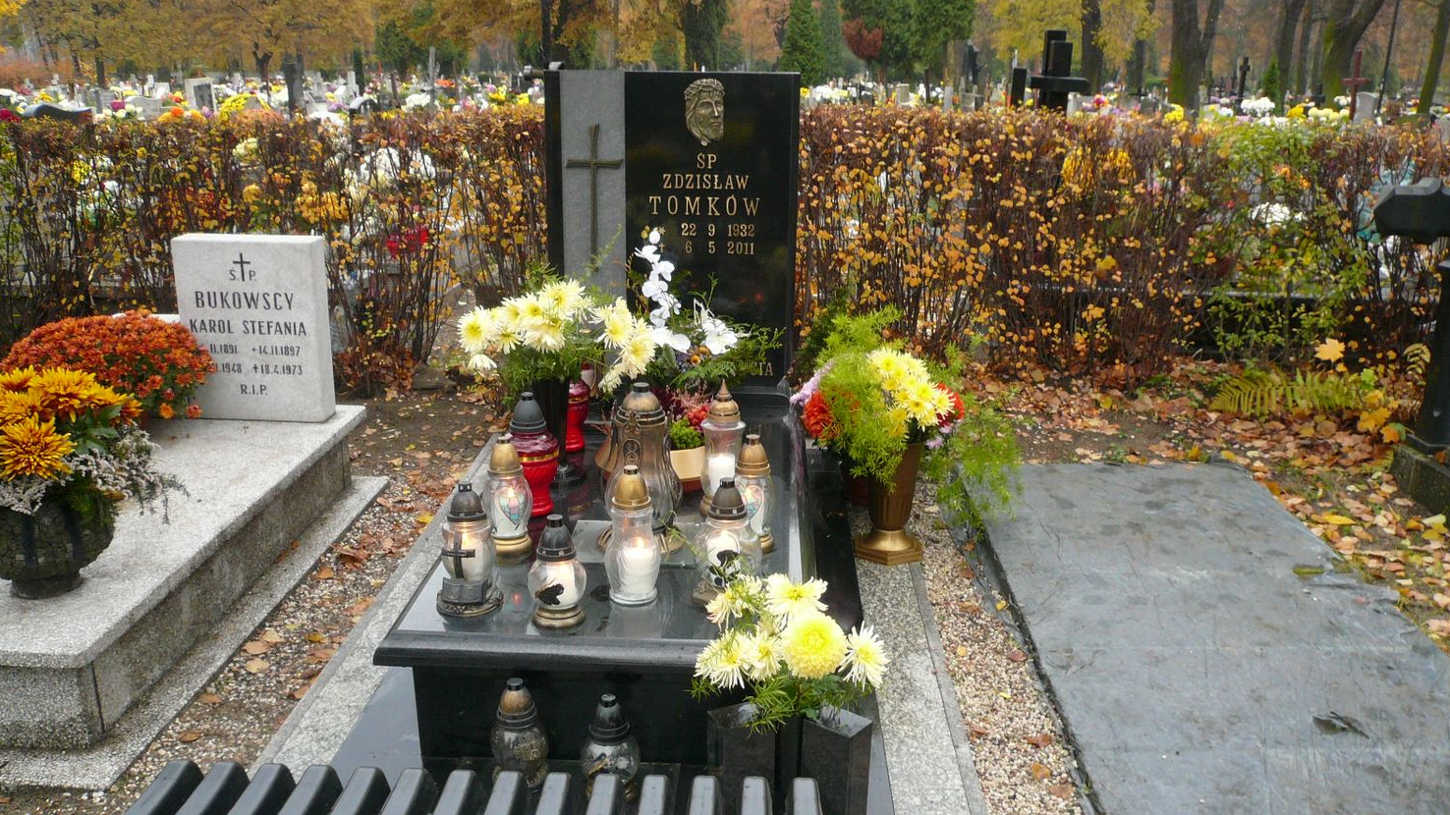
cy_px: 501
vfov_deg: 37.6
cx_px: 732
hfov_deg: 62.6
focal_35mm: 31
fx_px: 1192
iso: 100
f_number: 2.8
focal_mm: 4.6
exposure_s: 1/40
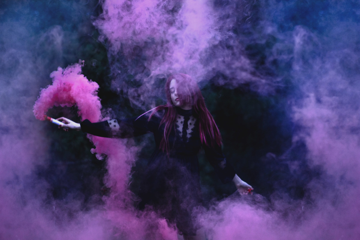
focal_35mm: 75
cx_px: 180
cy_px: 120
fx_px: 750
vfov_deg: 18.2
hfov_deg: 27.0
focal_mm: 50
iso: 320
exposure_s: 1/160
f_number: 1.8
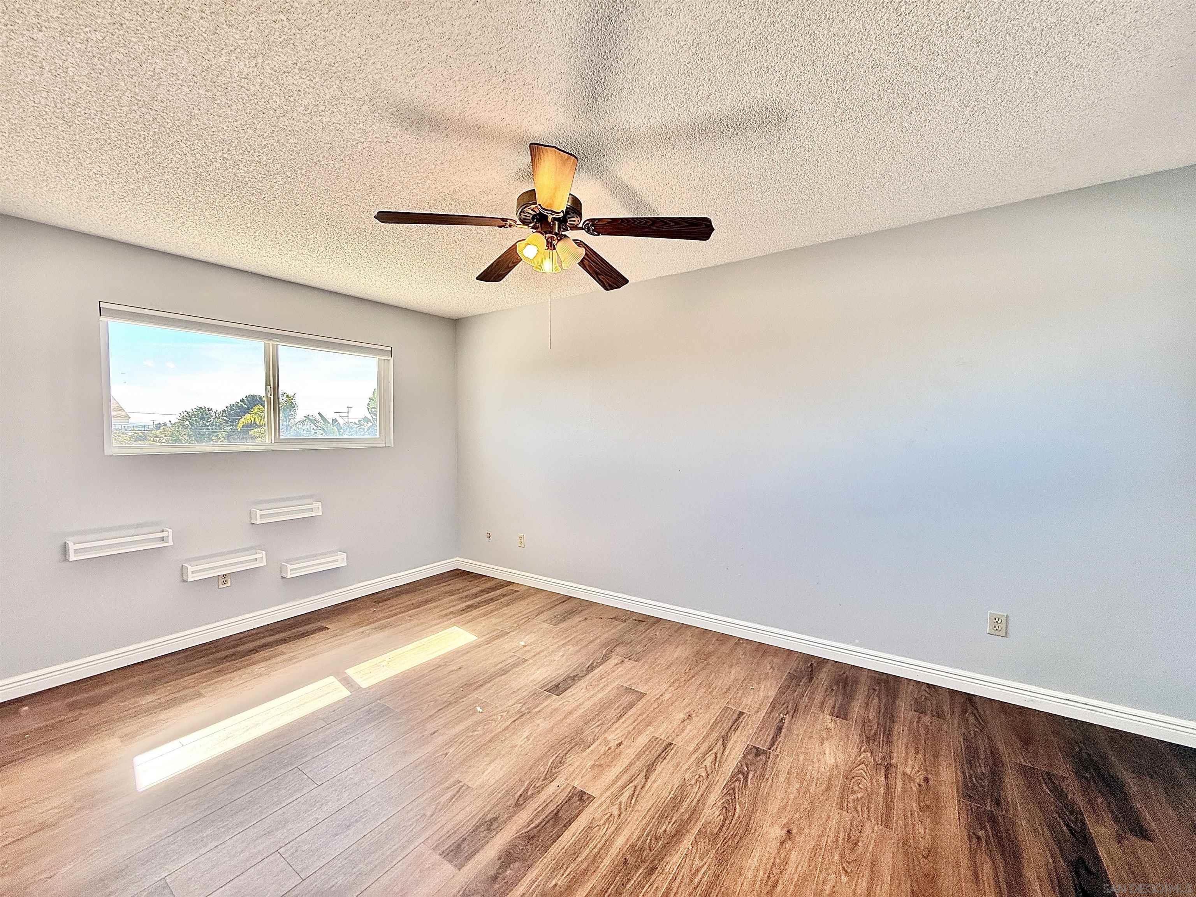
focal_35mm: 14
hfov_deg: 102.1
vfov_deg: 85.7
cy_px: 448
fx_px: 484
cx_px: 598
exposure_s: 1/120
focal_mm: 2.22
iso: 100
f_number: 2.2
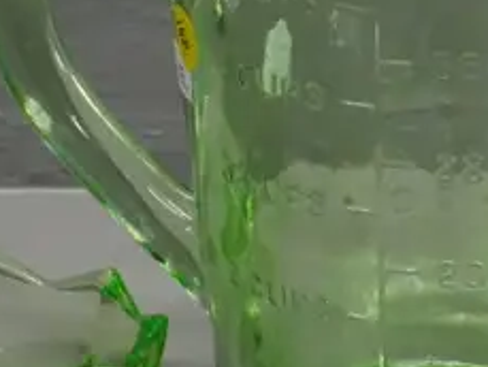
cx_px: 441
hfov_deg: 11.0
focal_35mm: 179
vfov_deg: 8.3
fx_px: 2525
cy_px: 166
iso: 3200
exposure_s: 1/160
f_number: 6.3
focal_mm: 20
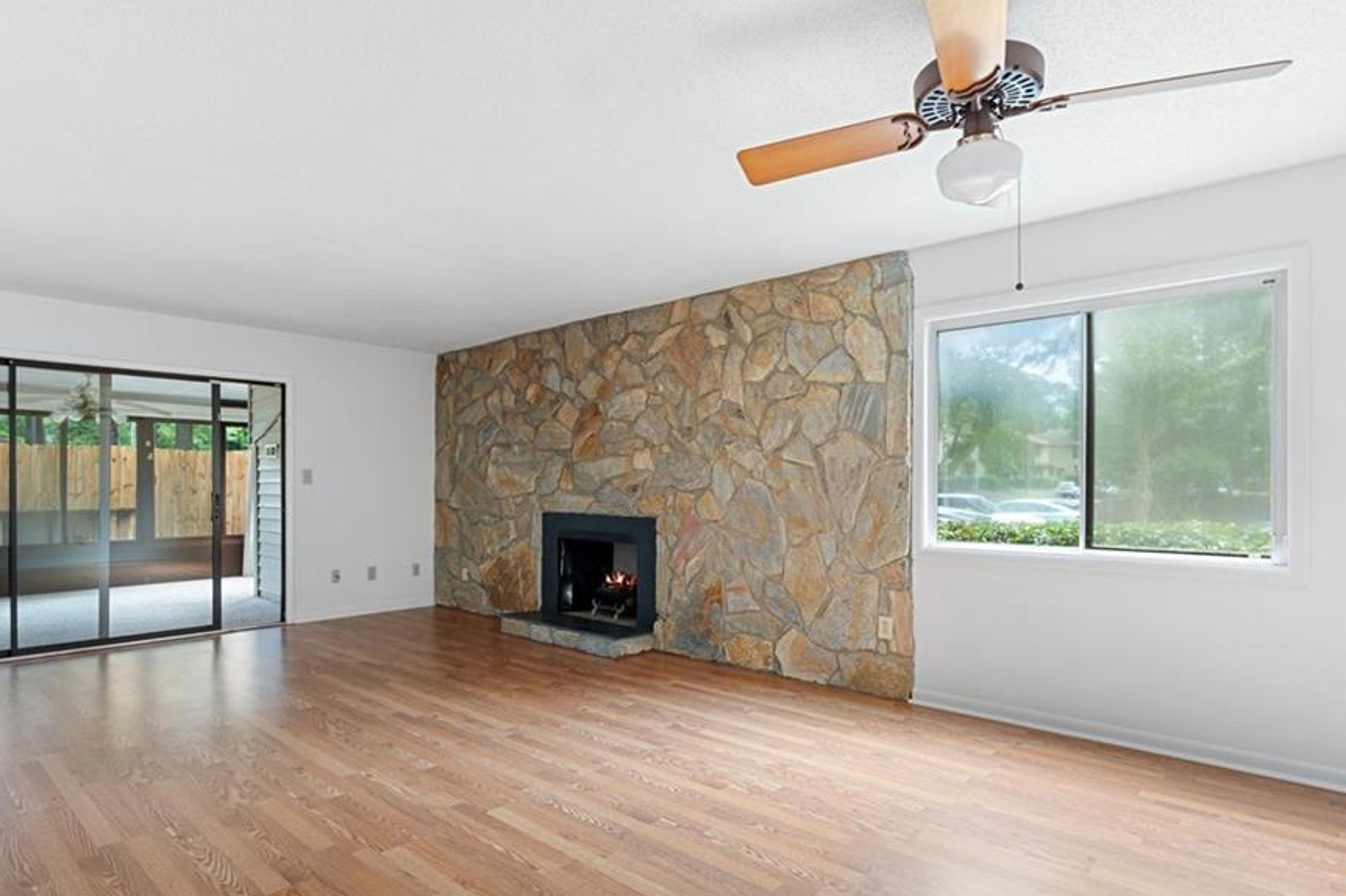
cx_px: 679
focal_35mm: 19
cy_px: 476
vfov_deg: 64.5
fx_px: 710
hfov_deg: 86.9
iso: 250
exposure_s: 1/15
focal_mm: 16
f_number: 3.2
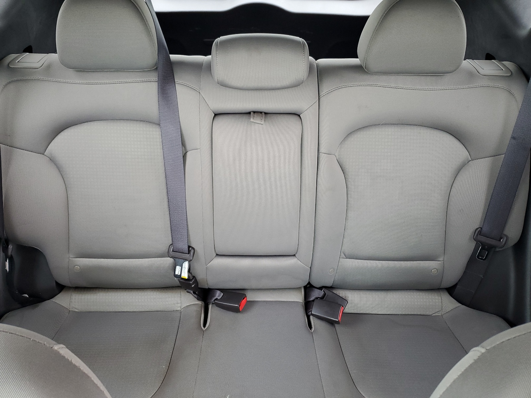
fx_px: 399
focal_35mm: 26
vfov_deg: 53.1
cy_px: 199
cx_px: 266
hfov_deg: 67.3
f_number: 1.5
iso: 83
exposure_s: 1/60.2
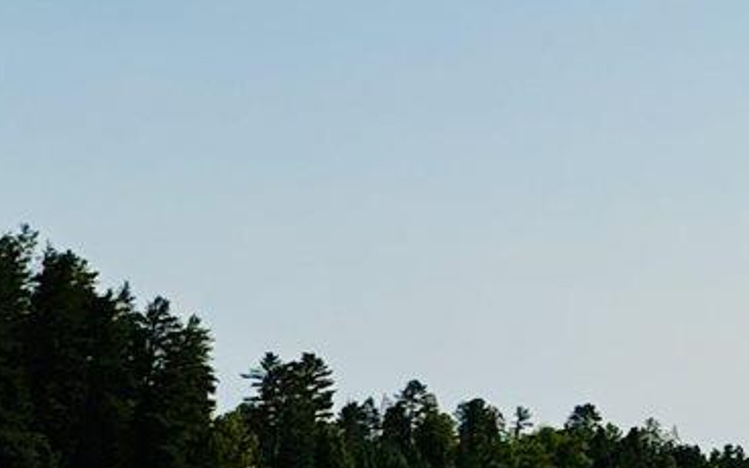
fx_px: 1898
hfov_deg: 17.3
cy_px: 226
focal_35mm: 93
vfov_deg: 14.1
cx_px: 1421
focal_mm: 2.22
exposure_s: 1/5650
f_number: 2.2
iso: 40
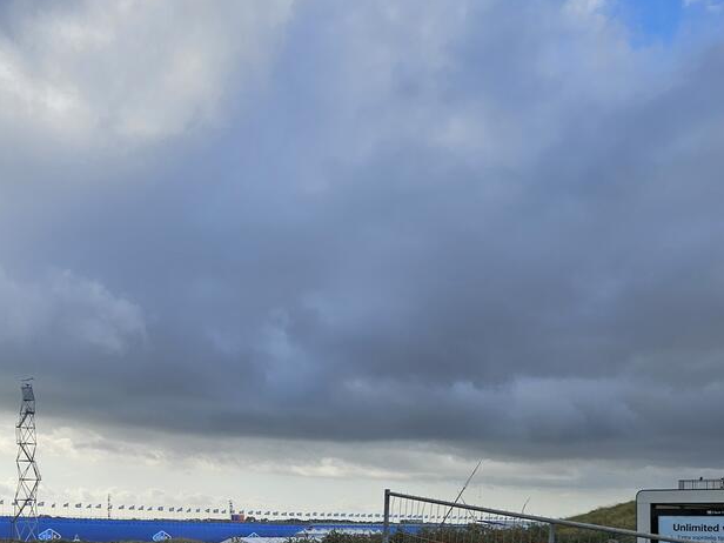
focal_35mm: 43
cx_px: 183
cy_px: 485
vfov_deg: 32.0
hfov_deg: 42.5
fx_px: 899
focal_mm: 5.4
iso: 25
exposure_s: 1/1925
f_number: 1.8
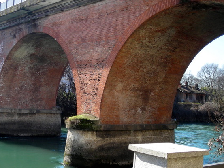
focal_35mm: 55
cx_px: 73
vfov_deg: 26.6
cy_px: 84
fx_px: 356
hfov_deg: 34.6
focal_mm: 6.3
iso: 50
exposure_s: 1/184
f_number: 3.2
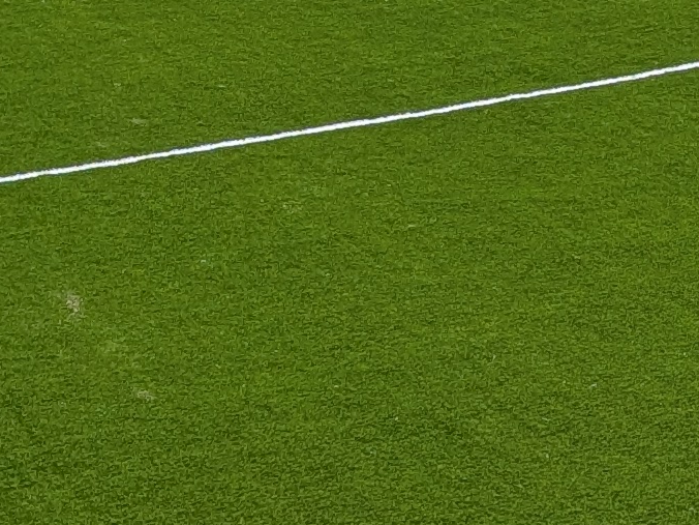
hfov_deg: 12.5
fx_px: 2928
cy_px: 557
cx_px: 1245
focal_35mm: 145
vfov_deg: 10.1
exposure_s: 1/419
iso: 19
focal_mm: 6.9
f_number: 1.68
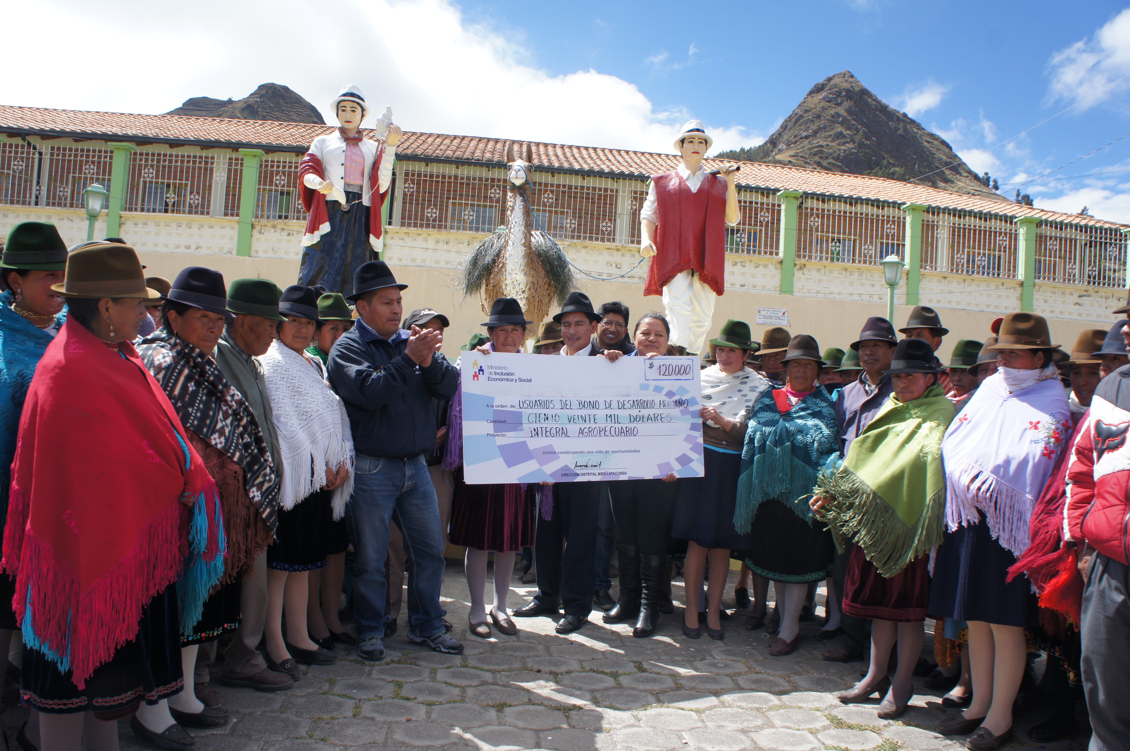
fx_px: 847
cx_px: 565
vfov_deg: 47.9
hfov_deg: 67.4
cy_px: 376
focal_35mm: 27
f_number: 7.1
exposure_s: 1/320
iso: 200
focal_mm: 18
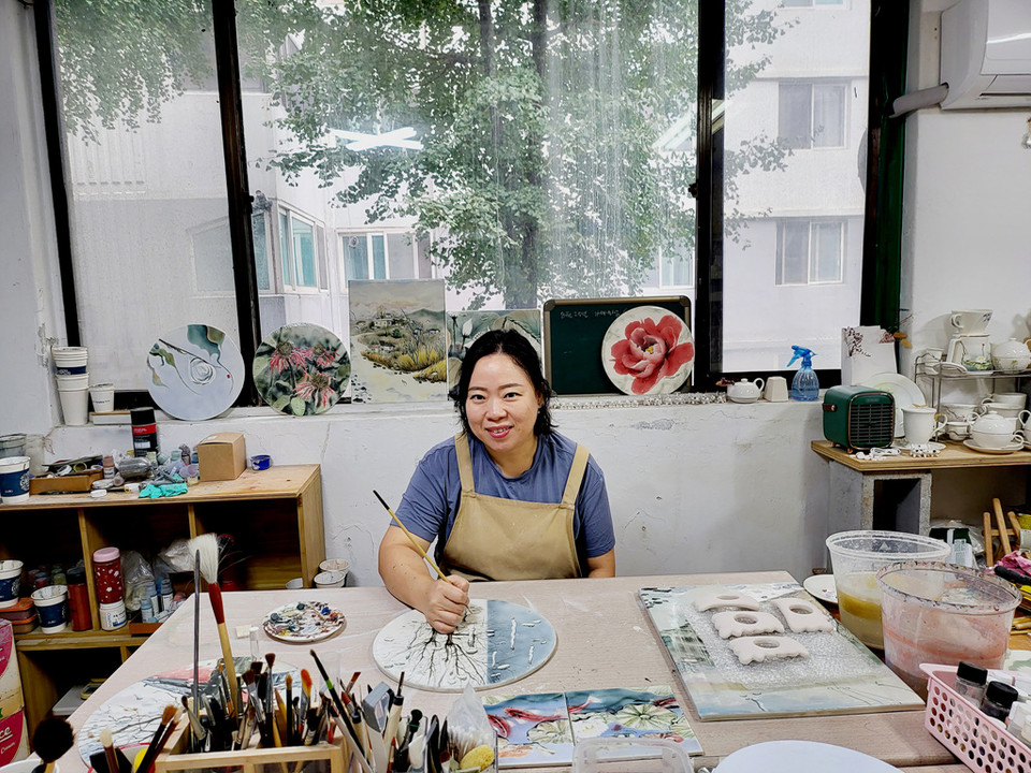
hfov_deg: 71.6
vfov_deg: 56.8
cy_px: 386
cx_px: 516
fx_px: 715
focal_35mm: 24
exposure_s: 1/120
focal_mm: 5
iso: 100
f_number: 1.8
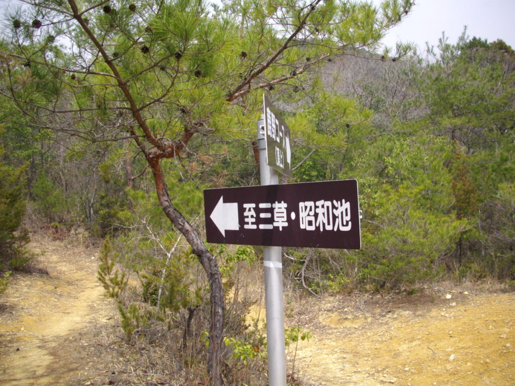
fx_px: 550
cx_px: 258
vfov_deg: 38.7
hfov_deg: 50.1
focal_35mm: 37
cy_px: 193
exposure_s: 1/250
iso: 100
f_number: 5.6
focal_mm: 6.2
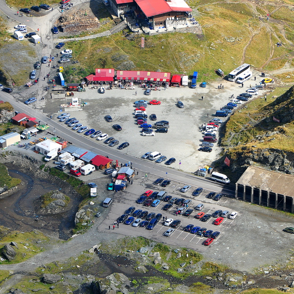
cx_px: 168
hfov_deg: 8.5
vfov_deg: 8.5
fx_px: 1976
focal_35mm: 206
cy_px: 147
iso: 400
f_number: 8
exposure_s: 1/1000
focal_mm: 105
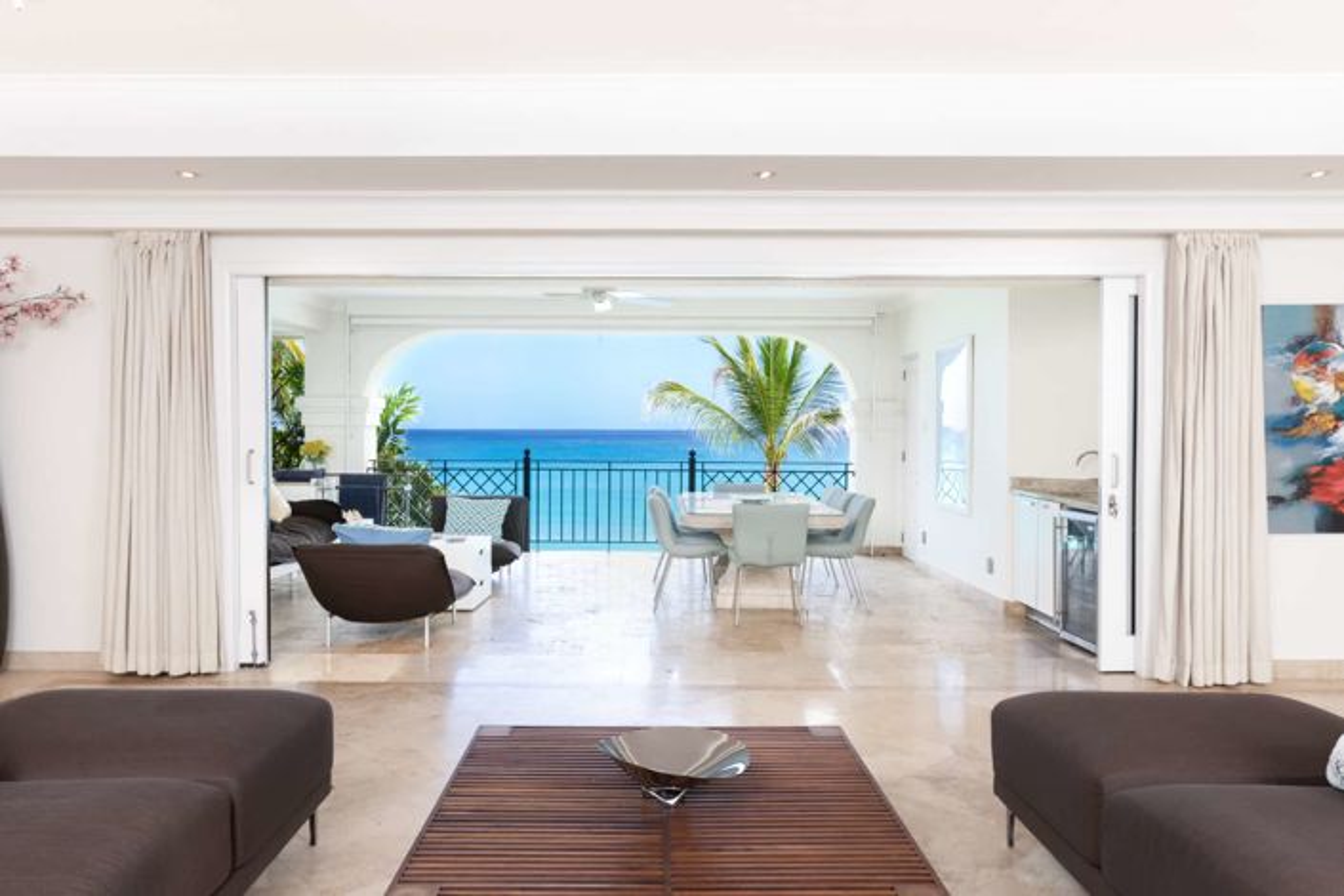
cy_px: 448
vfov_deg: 53.1
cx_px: 672
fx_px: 896
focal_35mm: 24
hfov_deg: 73.7
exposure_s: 1/30
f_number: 11
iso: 50
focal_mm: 16
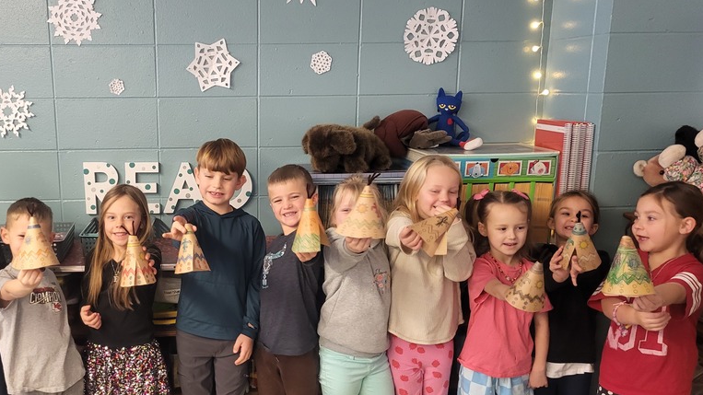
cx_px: 242
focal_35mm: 38
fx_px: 708
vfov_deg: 31.0
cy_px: 249
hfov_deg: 51.9
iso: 320
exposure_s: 1/40
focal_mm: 5.4
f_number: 1.8
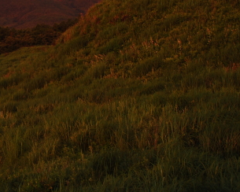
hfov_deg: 19.2
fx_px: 682
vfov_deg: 15.9
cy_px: 32
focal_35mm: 96
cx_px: -23
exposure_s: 5.7
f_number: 11
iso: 100
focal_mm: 26
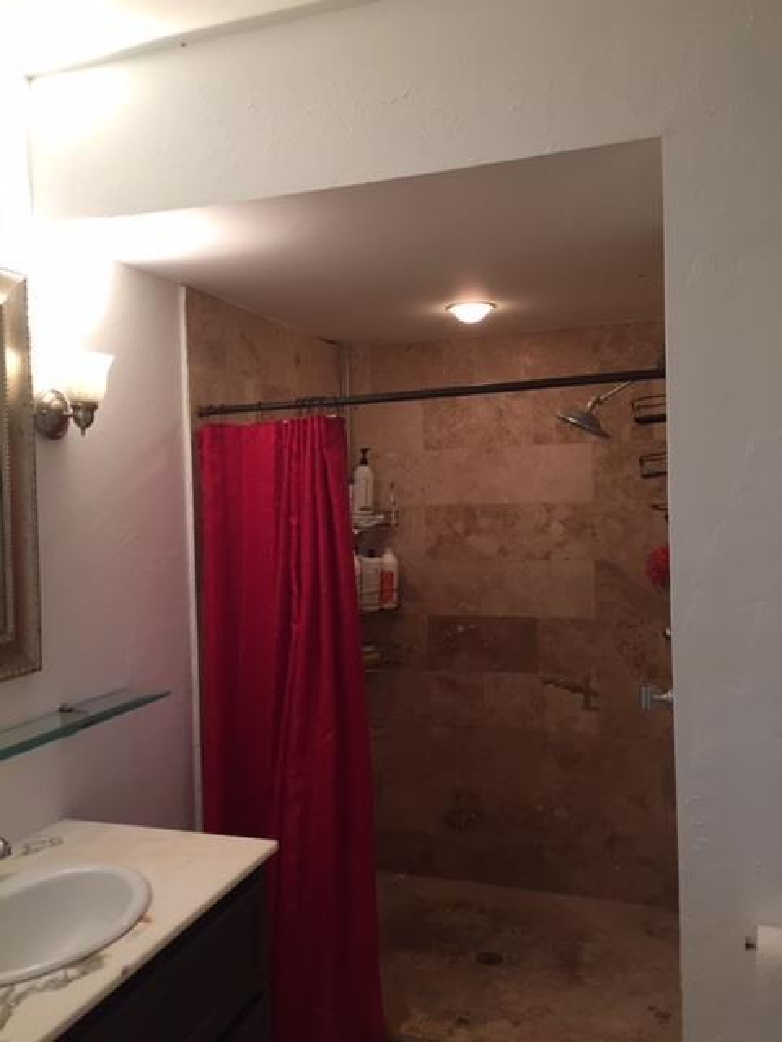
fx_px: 874
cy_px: 521
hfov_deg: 48.2
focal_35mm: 29
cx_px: 391
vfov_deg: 61.7
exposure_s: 1/30
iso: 100
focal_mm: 4.15
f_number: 2.2
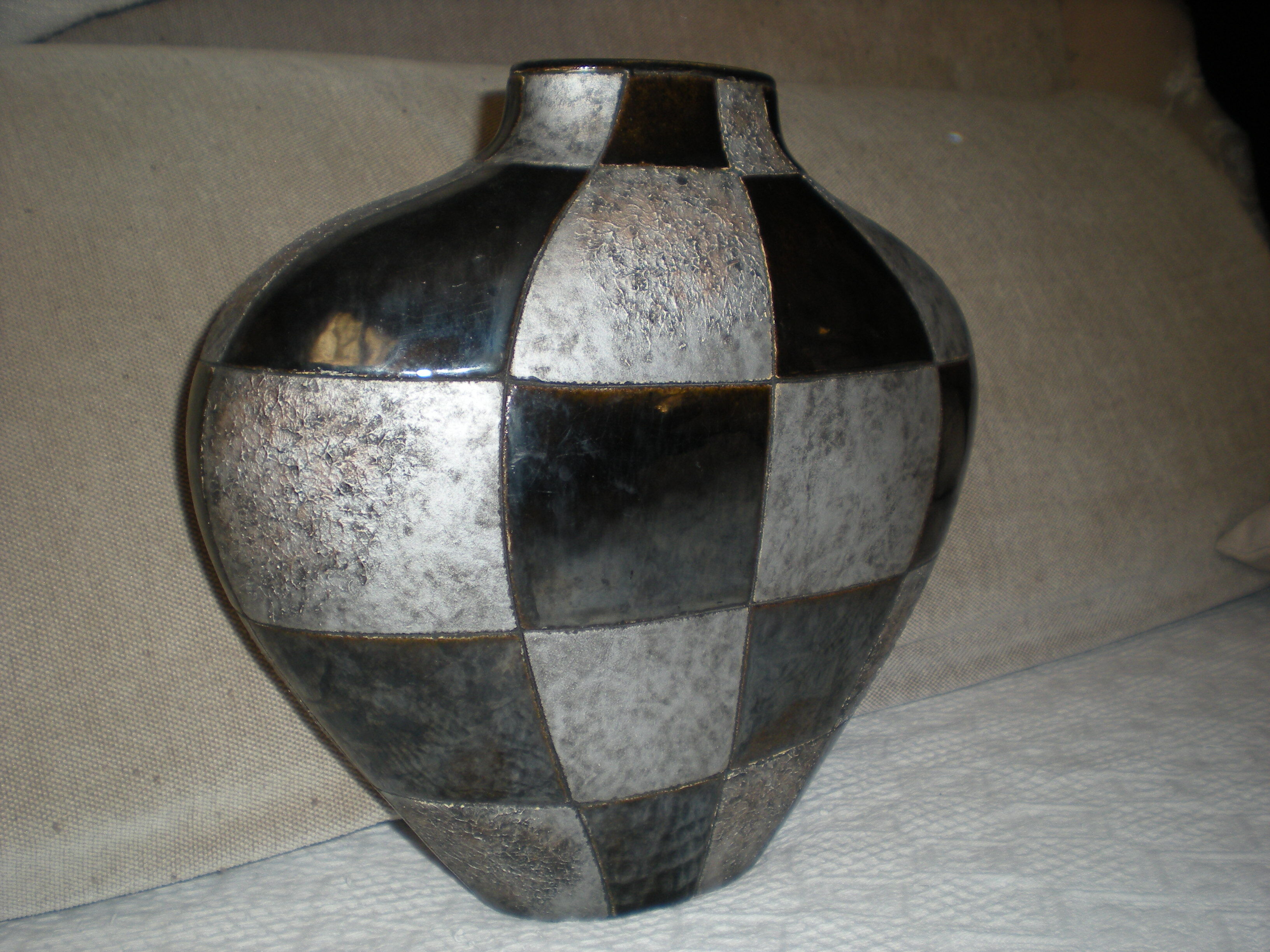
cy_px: 476
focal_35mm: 38
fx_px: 1394
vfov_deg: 37.7
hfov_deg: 49.0
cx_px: 635
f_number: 3.1
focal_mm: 6.3
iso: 64
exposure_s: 1/60
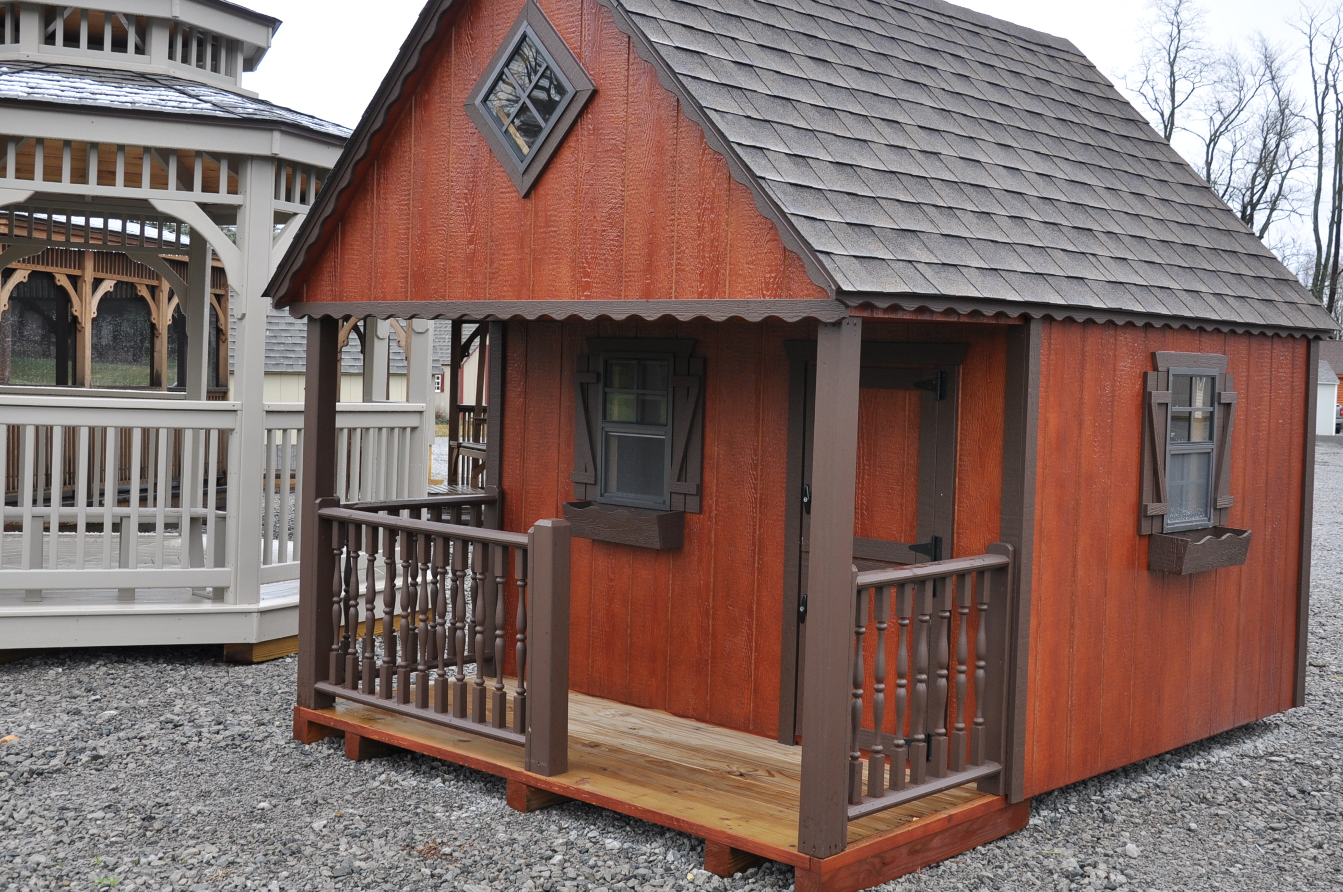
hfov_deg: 43.6
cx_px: 724
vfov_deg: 29.8
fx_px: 1677
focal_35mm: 45
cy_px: 389
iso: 200
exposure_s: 1/160
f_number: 6.3
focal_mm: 24
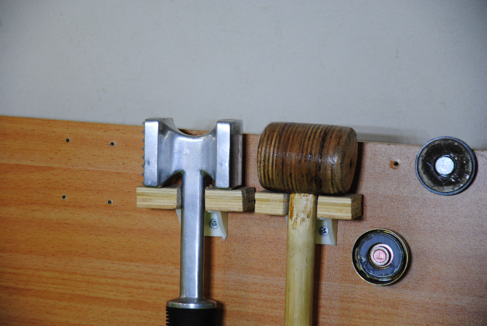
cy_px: 163
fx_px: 2133
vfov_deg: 8.7
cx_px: 244
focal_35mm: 158
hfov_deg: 13.0
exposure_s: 1/125
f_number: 5.6
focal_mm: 105
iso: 640
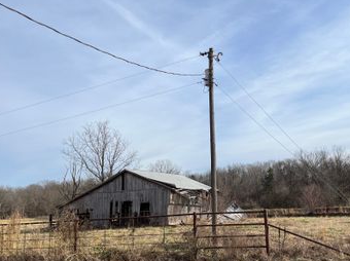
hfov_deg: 54.9
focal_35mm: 33
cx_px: 215
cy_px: 154
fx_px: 333
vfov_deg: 42.7
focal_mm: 5.1
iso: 50
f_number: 1.6
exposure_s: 1/5076
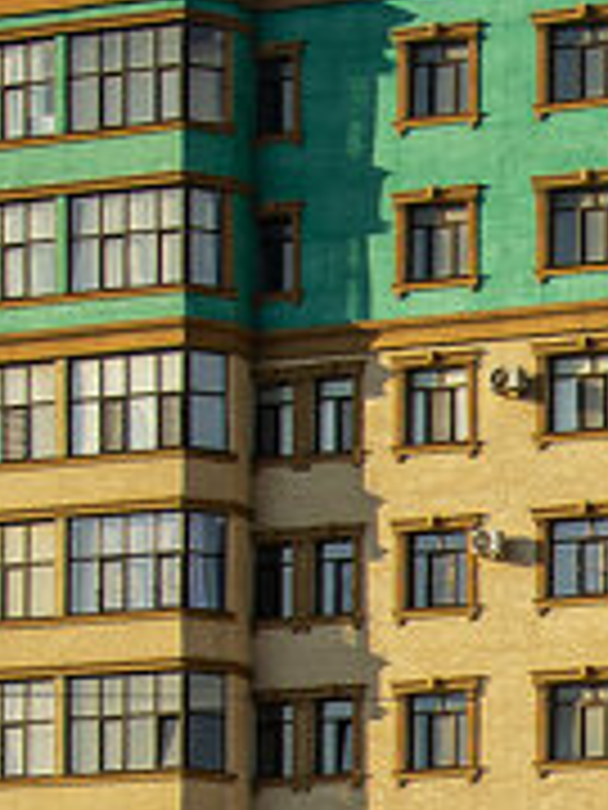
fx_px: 5105
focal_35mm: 218
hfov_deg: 6.5
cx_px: 1356
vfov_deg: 8.9
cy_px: 1114
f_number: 9
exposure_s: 1/250
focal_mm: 34
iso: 160
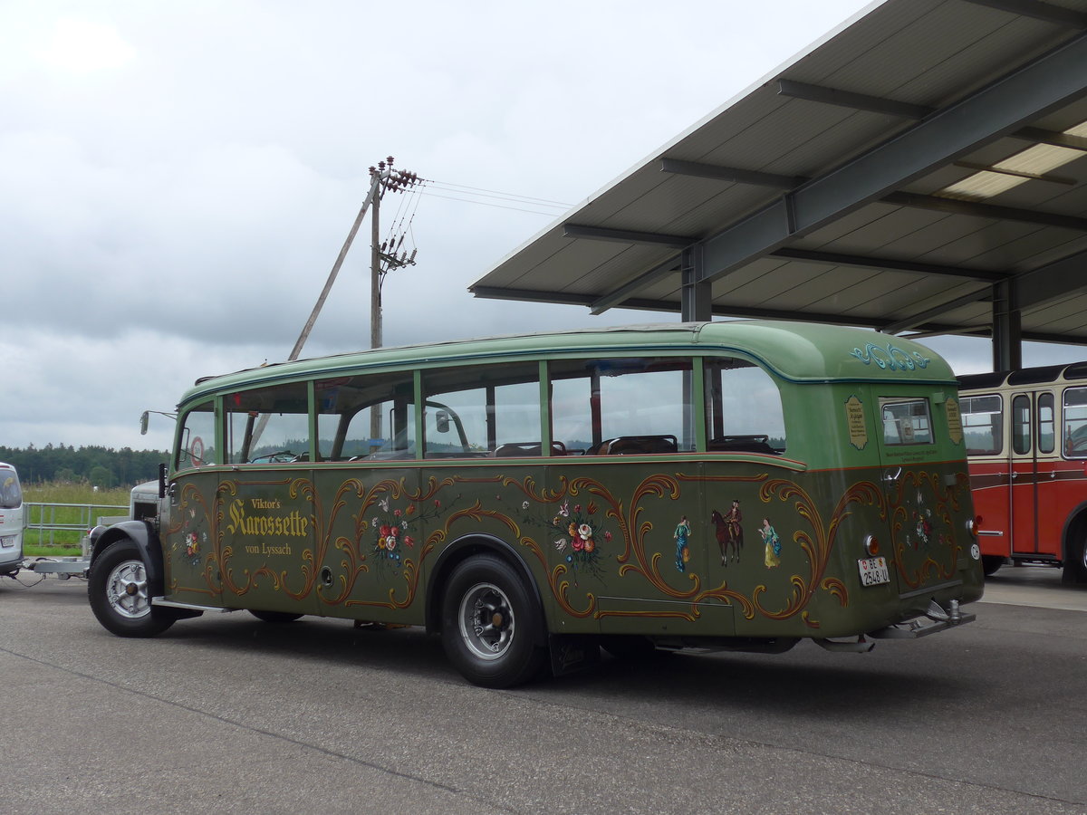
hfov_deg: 42.9
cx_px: 544
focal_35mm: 44
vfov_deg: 32.9
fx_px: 1382
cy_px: 408
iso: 80
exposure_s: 1/800
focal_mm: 9
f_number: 2.8
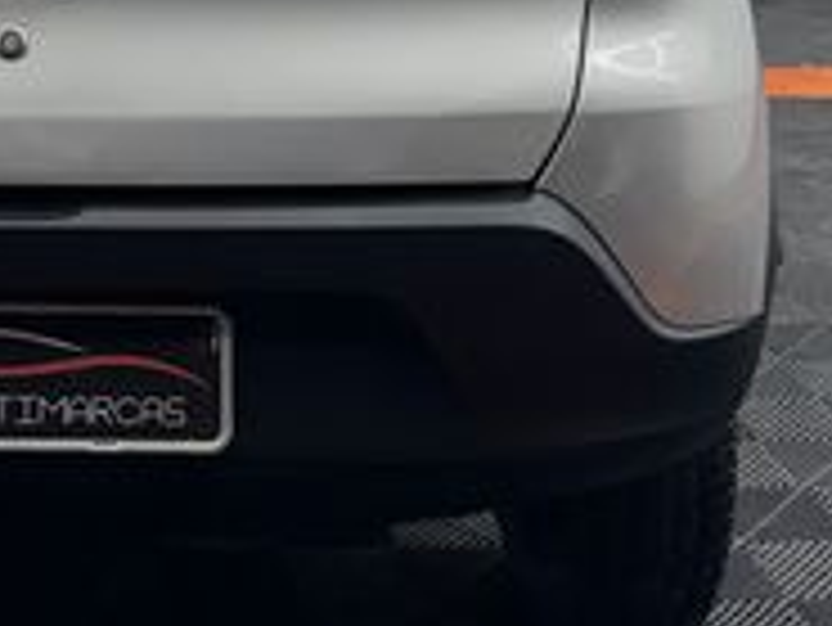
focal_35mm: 61
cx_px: 22
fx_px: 1467
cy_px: -162
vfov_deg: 21.9
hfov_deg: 29.8
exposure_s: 1/120
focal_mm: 6.76
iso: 80
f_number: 1.78
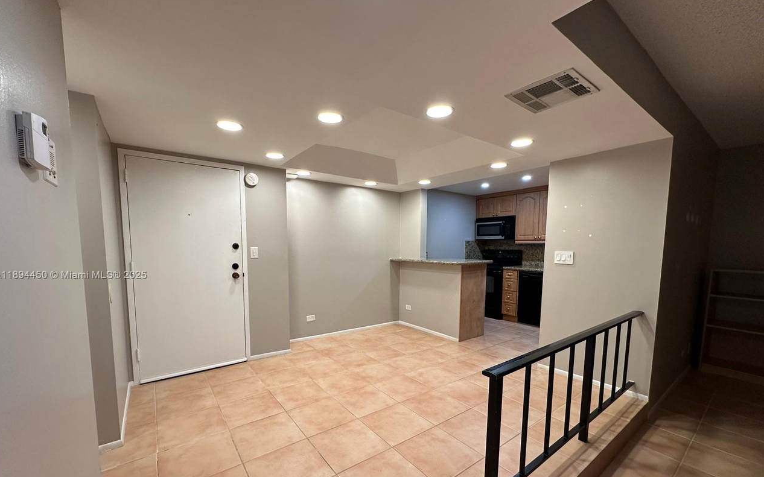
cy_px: 276
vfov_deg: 74.3
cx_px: 378
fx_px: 312
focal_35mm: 15
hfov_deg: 101.5
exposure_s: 1/120
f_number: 2.2
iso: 200
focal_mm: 2.22
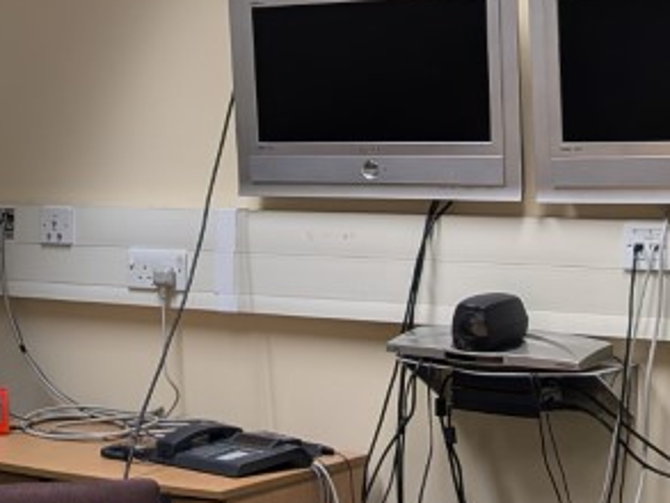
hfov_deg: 18.3
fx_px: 1898
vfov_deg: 15.1
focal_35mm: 98
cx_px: -260
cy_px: 322
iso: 46
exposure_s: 1/25
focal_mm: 6.9
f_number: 1.68
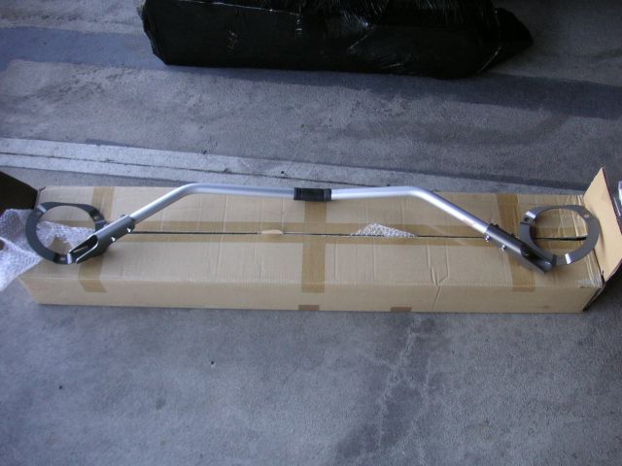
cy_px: 233
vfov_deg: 38.7
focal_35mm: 37
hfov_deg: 50.1
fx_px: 665
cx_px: 311
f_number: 2.8
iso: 100
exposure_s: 1/45
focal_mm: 6.1
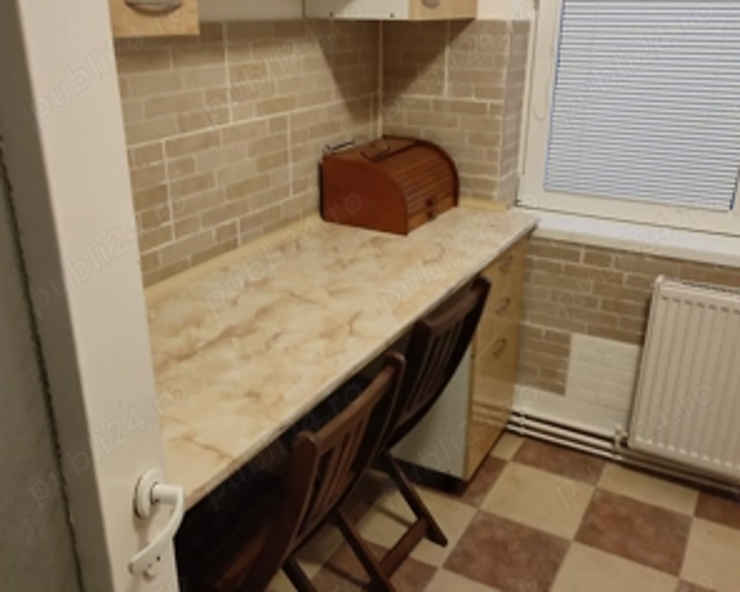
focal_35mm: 33
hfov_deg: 54.2
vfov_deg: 44.6
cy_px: 292
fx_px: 723
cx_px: 370
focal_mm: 6.04
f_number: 1.9
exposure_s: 1/20
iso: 921
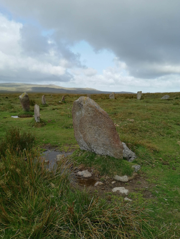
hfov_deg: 51.4
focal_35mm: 27
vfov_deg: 65.3
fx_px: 187
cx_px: 90
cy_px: 120
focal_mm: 3.95
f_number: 1.8
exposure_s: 1/460
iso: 50
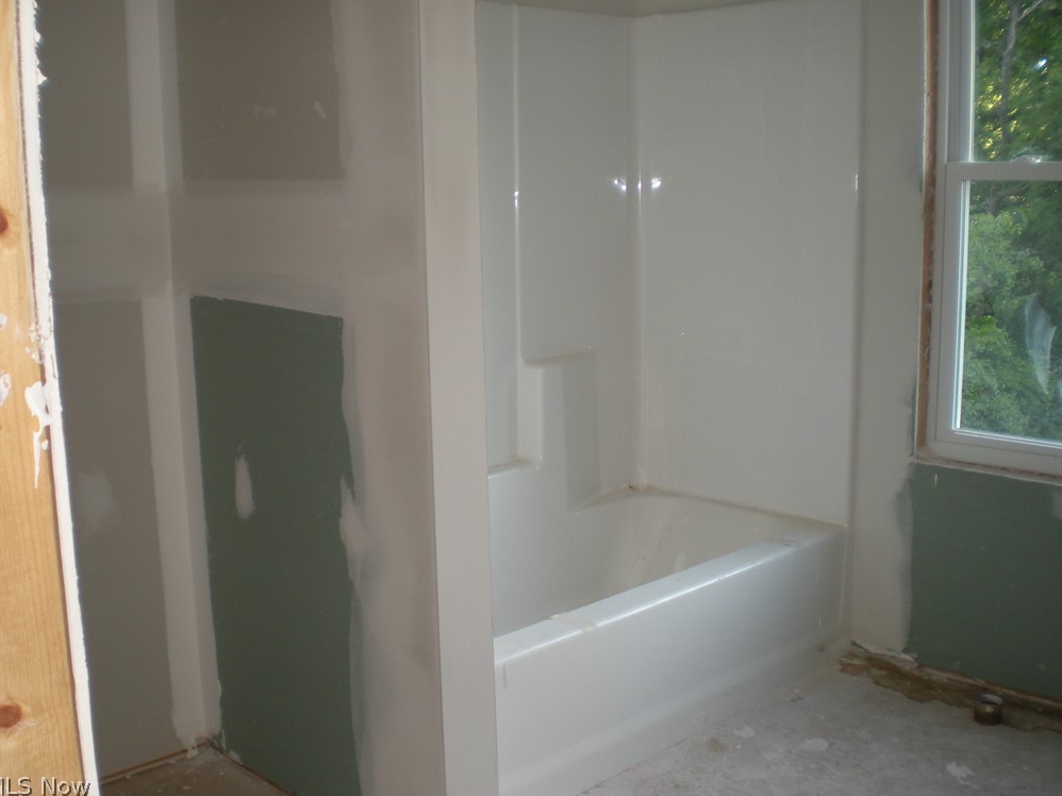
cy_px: 395
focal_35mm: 39
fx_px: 1196
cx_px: 524
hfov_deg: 47.9
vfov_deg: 36.8
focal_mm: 6.3
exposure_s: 1/30
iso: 64
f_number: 3.1
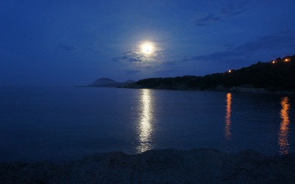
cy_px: 96
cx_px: 146
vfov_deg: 44.5
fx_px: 225
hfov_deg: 66.5
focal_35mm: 28
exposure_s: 1/2.5
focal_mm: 18
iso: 1600
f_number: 3.5
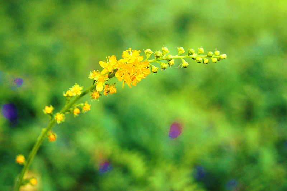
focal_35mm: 60
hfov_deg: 33.4
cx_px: 144
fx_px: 478
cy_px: 96
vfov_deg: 22.6
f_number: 5.6
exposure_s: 1/160
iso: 320
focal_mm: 40
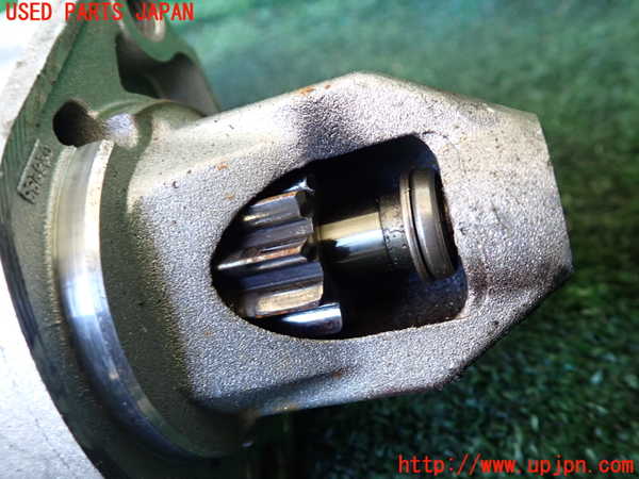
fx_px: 554
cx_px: 320
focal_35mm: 30
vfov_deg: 46.8
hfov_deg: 60.0
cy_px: 240
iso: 250
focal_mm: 5.4
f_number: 2.3
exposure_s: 1/30
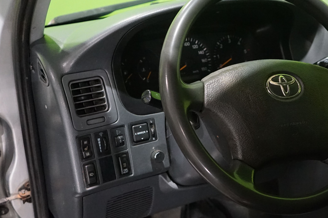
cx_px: 255
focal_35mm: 55
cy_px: 111
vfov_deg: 24.6
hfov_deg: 35.3
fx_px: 501
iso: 6400
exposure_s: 1/160
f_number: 3.5
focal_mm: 29
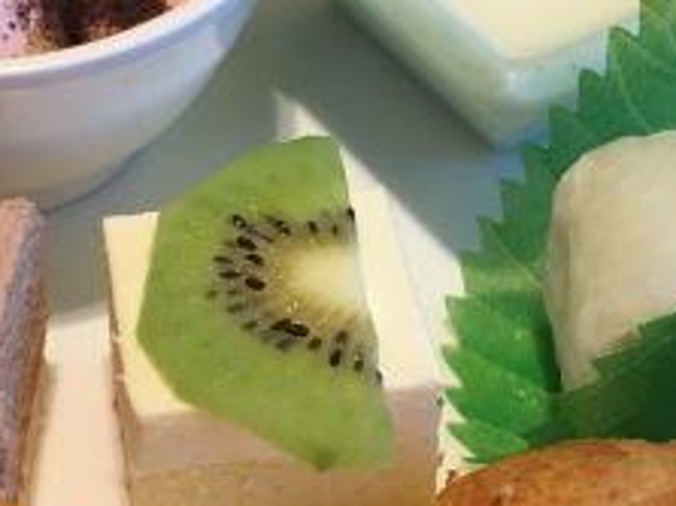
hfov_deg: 21.5
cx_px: 276
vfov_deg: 16.2
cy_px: 311
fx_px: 1776
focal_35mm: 91
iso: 64
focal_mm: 4.15
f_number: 2.2
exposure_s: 1/33
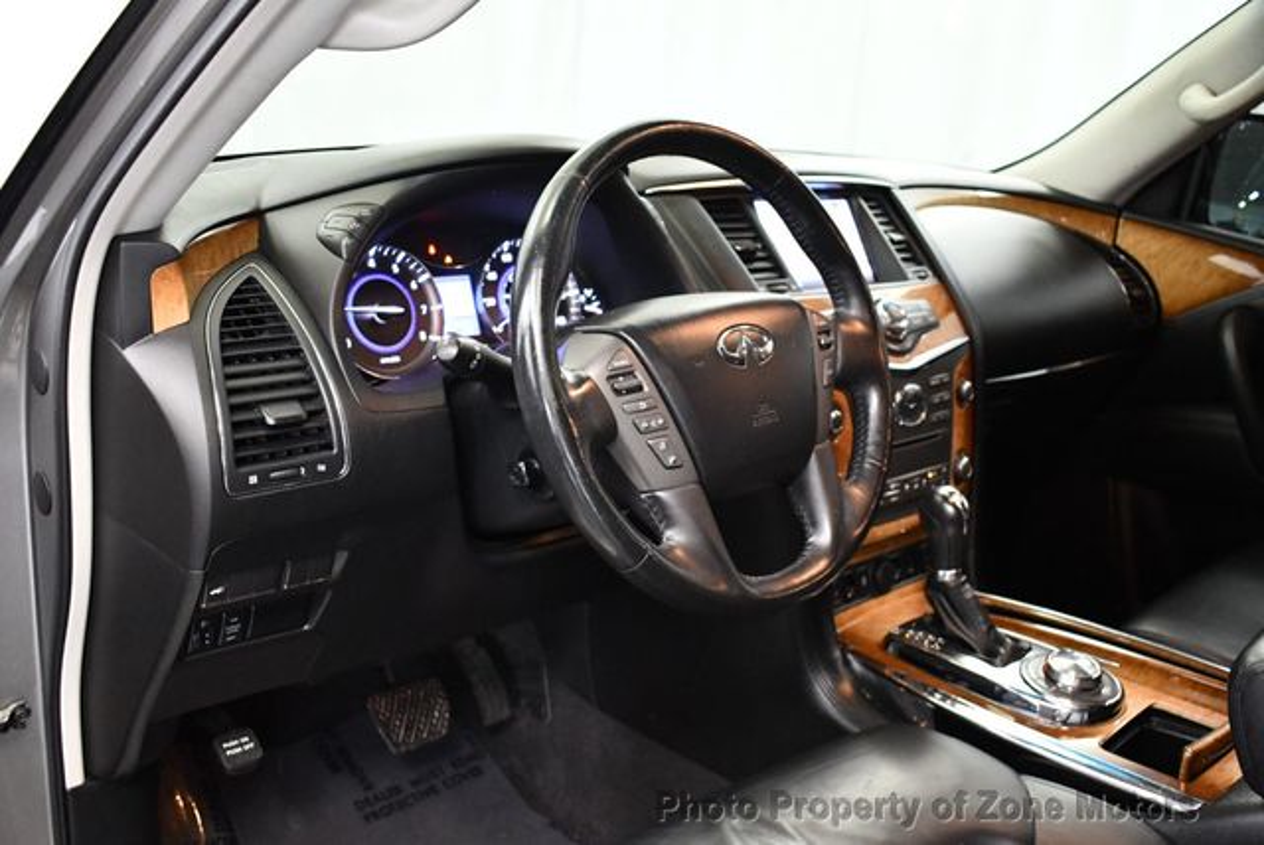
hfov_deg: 53.1
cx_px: 632
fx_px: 1265
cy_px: 422
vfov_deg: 36.9
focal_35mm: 36
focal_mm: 18
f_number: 3.5
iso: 3600
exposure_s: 1/60
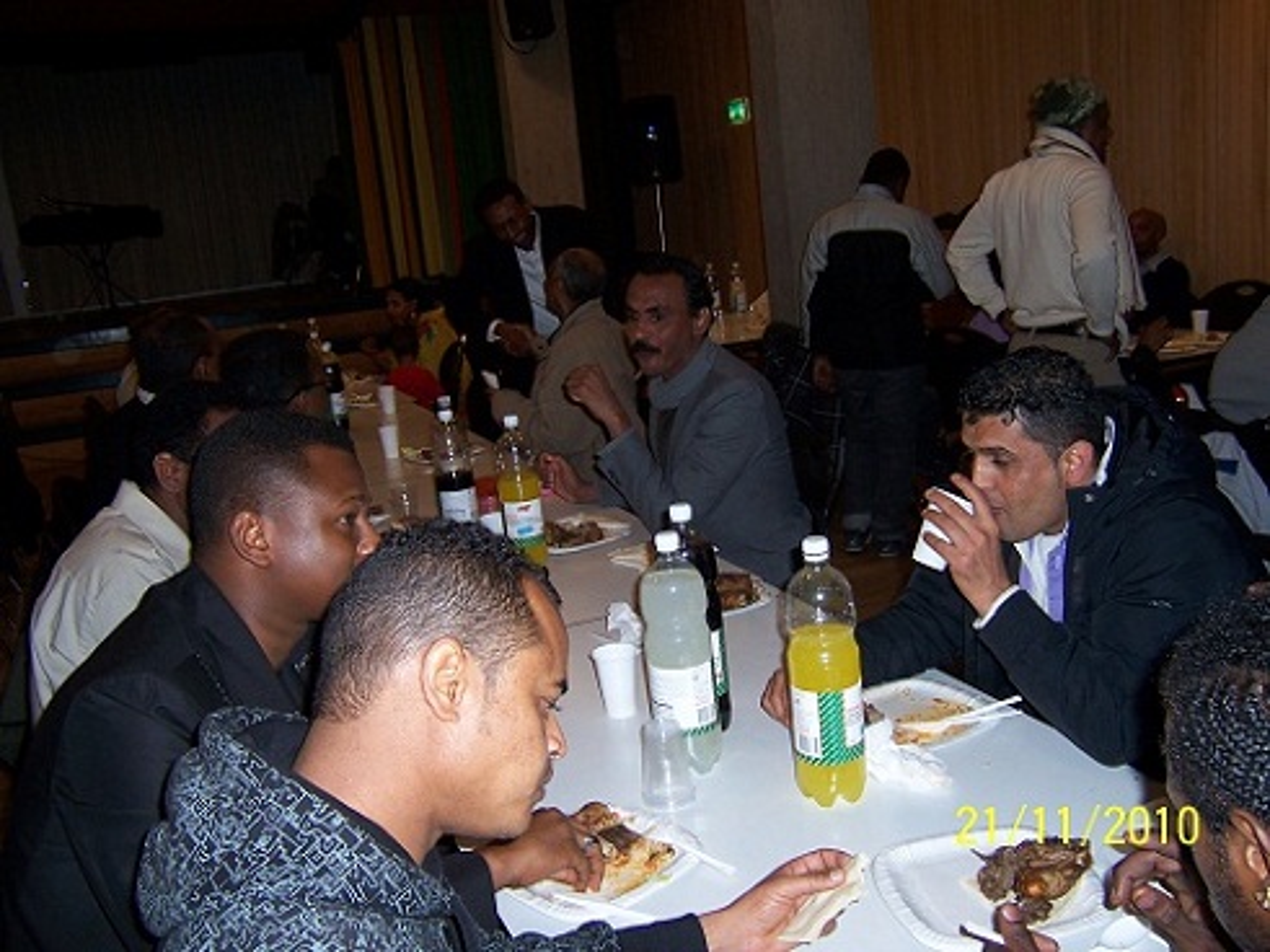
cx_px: 635
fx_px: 1210
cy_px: 476
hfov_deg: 55.4
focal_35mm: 33
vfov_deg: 42.9
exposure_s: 1/60
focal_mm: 5.5
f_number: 2.8
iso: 80
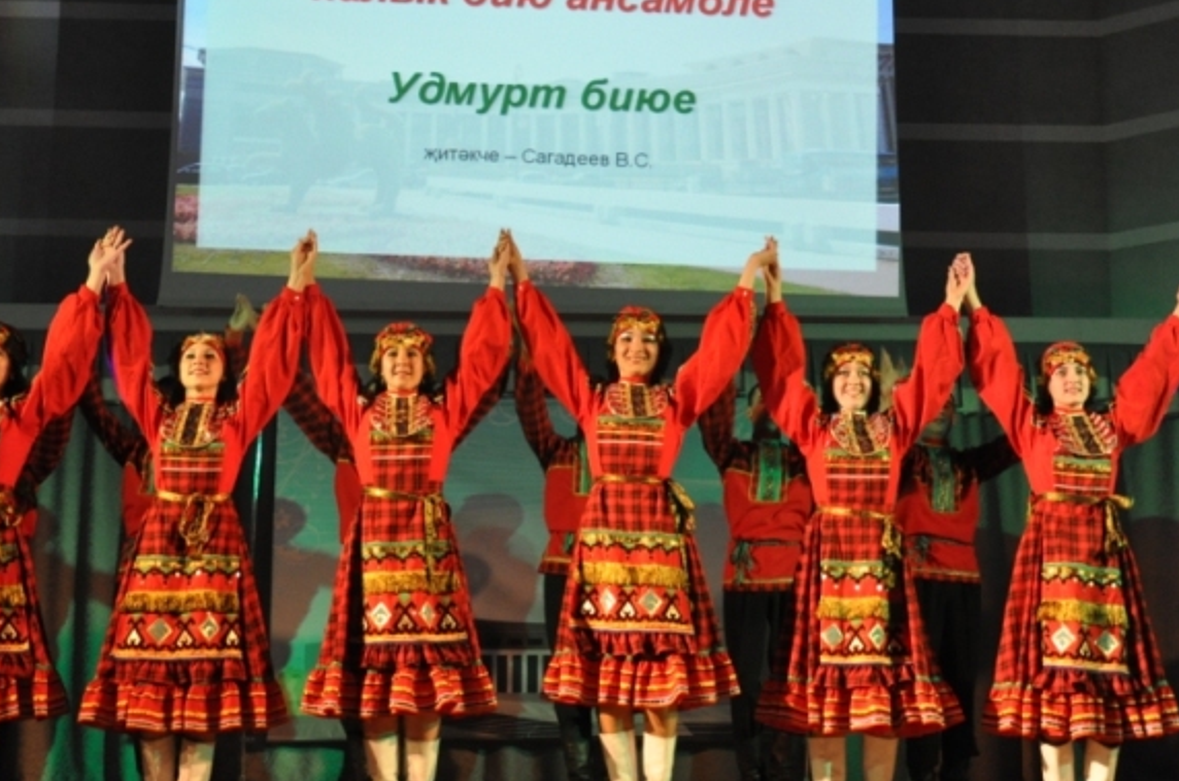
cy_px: 324
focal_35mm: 58
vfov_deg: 23.3
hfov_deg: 34.5
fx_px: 1896
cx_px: 569
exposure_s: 1/60
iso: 1600
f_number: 4
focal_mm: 26
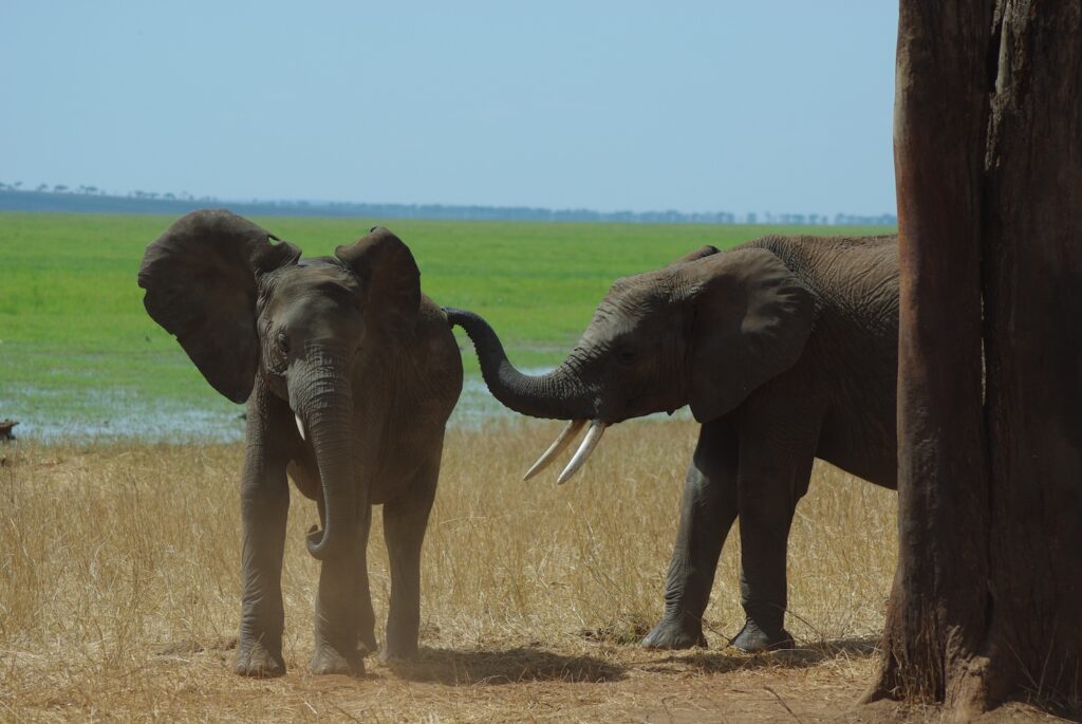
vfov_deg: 7.6
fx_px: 5415
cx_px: 541
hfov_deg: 11.4
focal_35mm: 180
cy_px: 362
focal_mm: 120
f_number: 5.6
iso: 100
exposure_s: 1/500
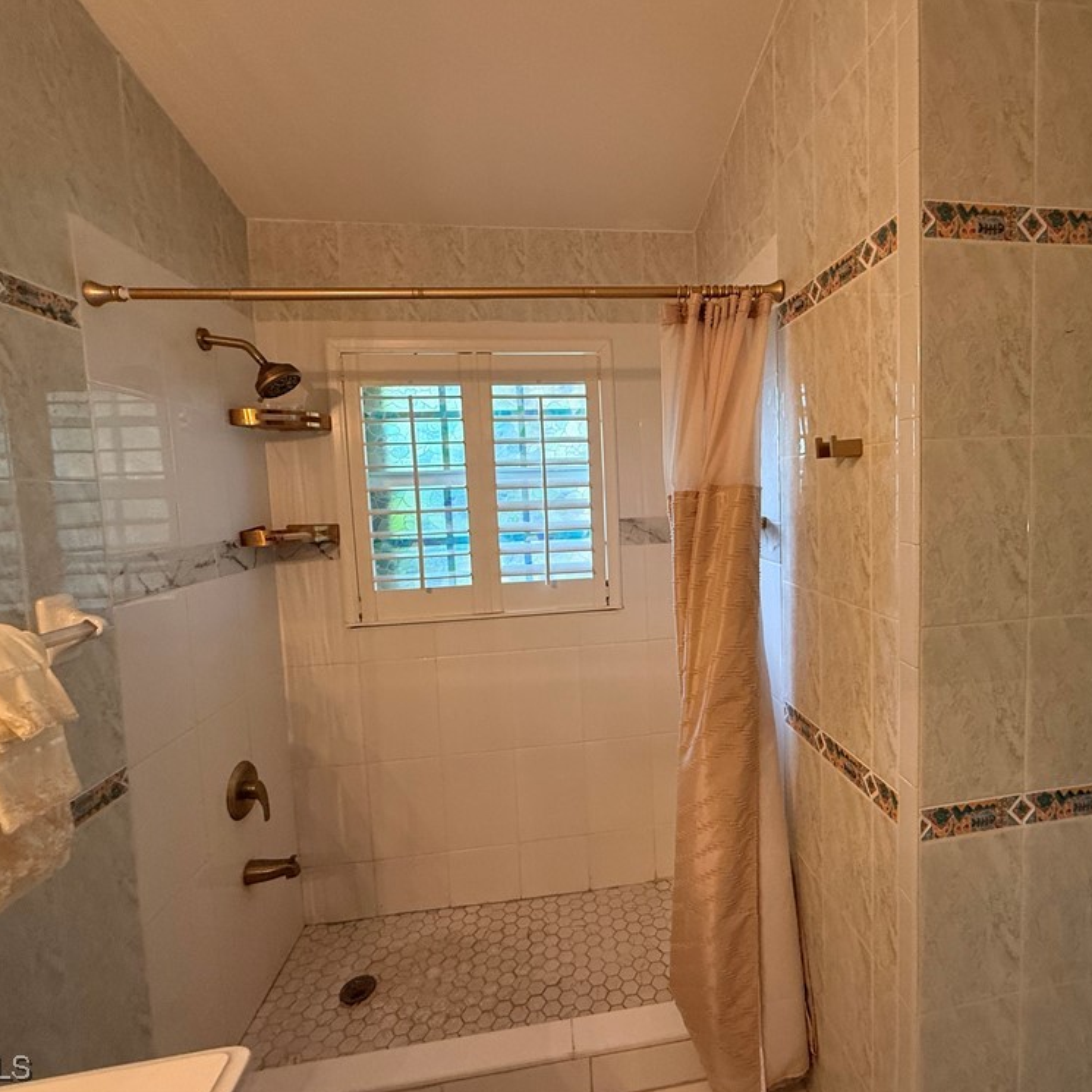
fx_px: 607
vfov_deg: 84.0
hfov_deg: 83.2
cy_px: 538
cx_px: 642
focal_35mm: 17
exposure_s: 1/60
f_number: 2.2
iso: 320
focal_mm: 2.22
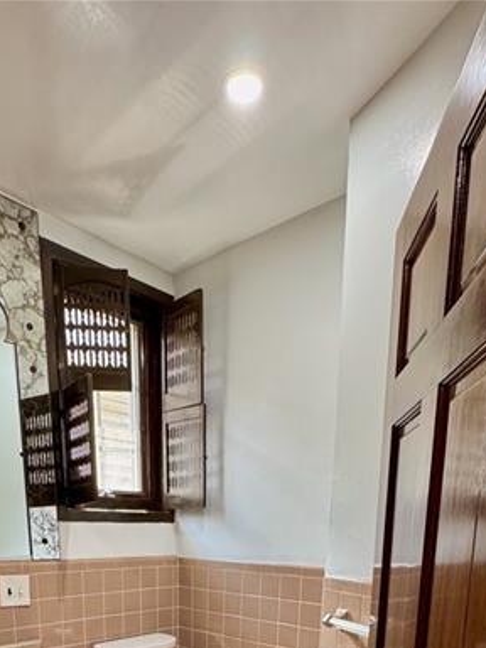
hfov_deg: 49.6
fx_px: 524
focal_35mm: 28
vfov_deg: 51.1
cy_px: 646
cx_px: 213
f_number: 2.2
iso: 320
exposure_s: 1/120
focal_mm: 2.22
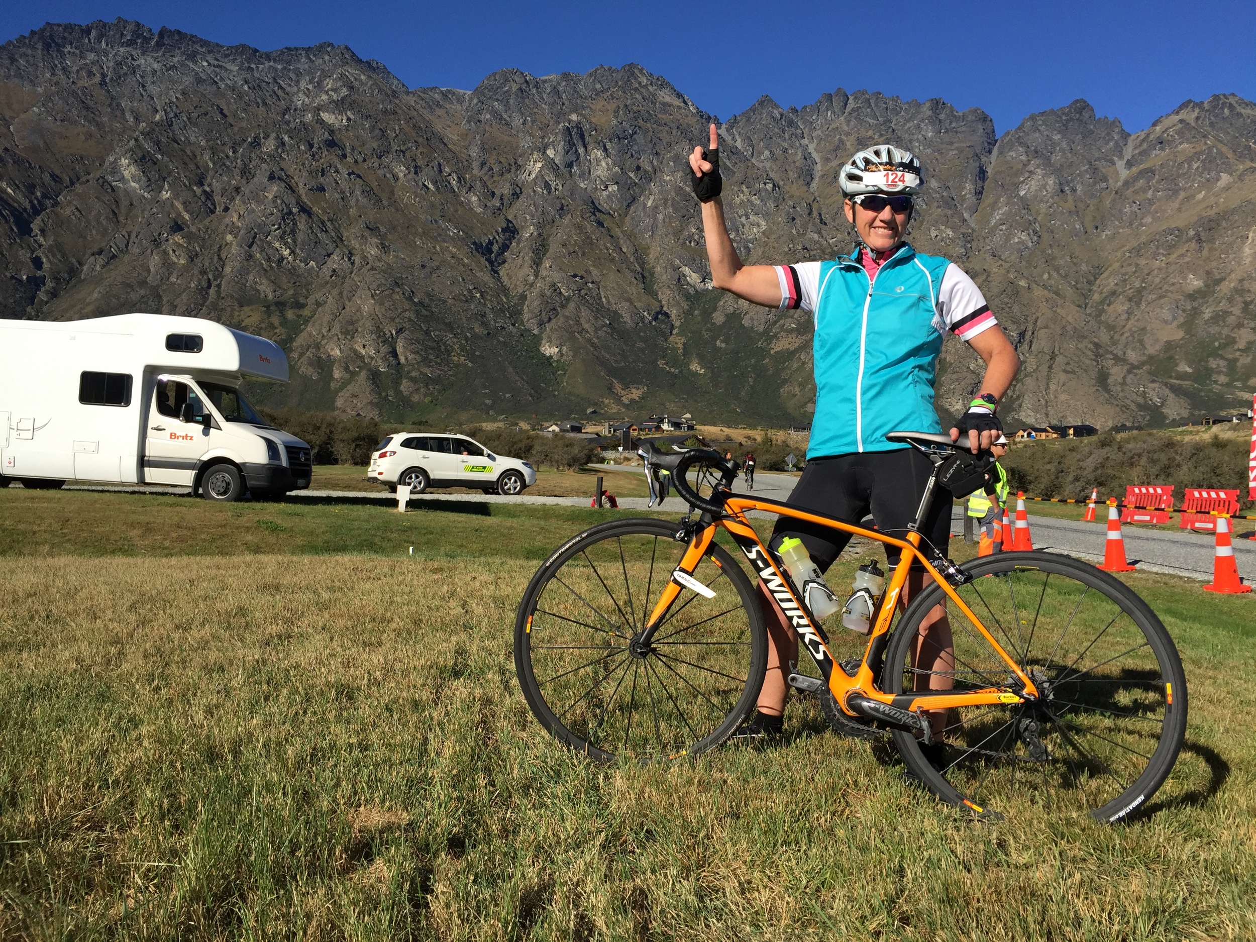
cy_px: 471
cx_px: 628
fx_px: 1052
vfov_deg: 48.2
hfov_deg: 61.7
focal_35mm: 29
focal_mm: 4.15
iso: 32
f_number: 2.2
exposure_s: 1/2198
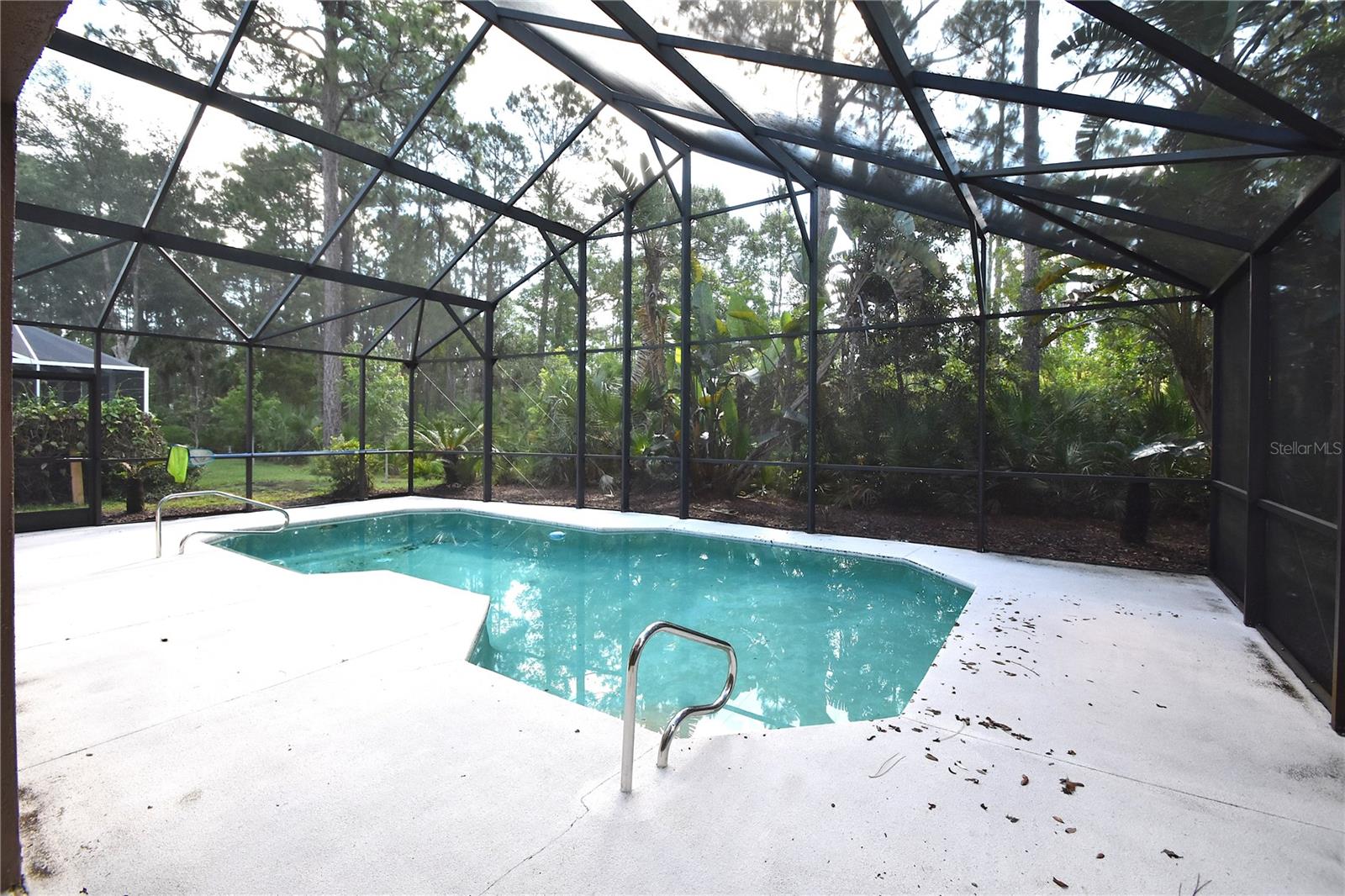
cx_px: 672
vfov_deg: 77.3
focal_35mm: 15
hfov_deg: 100.4
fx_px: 560
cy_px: 448
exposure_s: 1/250
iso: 800
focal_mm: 10
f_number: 8
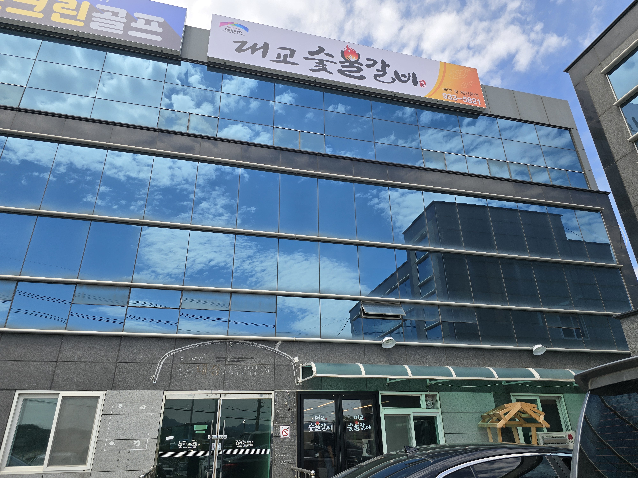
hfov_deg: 73.9
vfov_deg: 58.9
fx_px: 424
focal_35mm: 23
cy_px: 239
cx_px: 319
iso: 12
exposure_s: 1/590
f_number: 1.7
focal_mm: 6.3
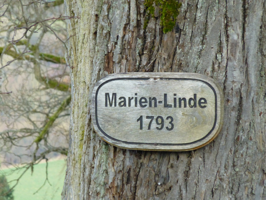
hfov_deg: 4.7
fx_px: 3266
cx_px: 133
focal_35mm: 425
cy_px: 100
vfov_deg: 3.5
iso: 400
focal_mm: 68.9
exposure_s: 1/100
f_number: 5.9
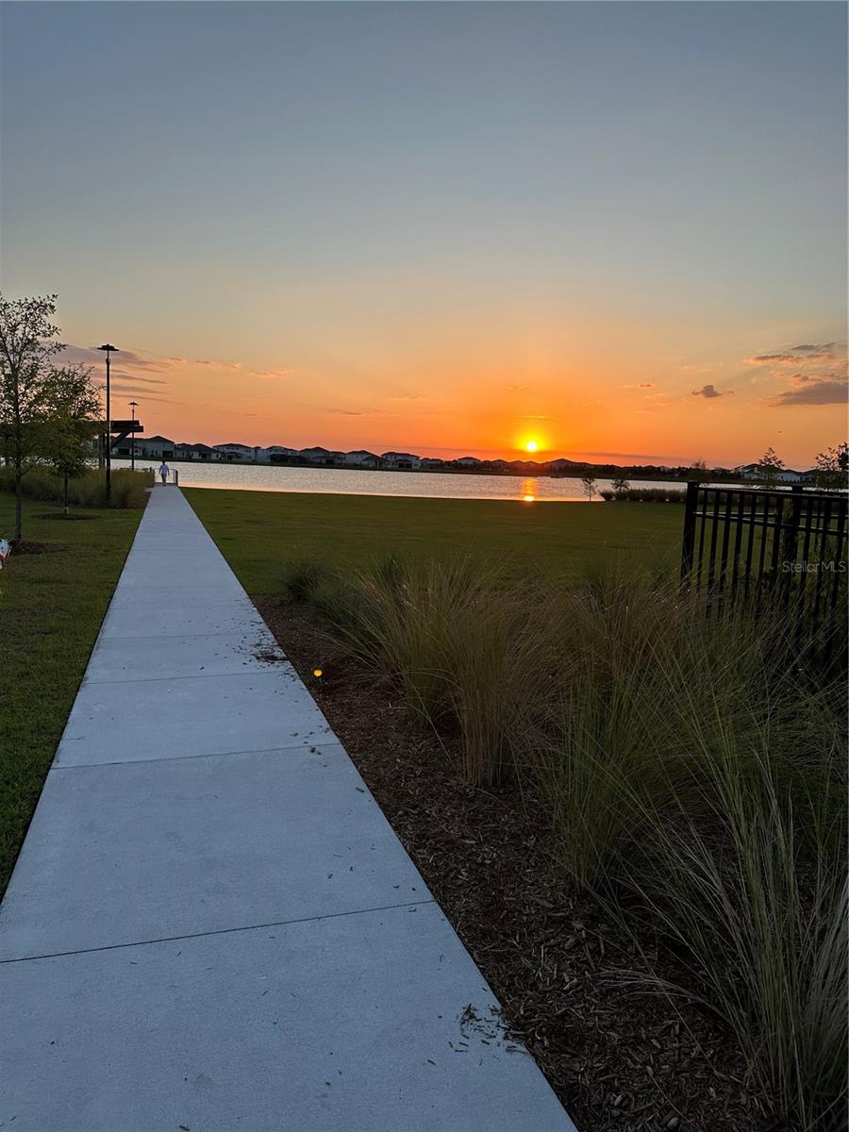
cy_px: 566
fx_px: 785
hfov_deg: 56.8
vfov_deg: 71.6
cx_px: 424
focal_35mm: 24
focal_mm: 6.86
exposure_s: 1/1412
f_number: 1.78
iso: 80
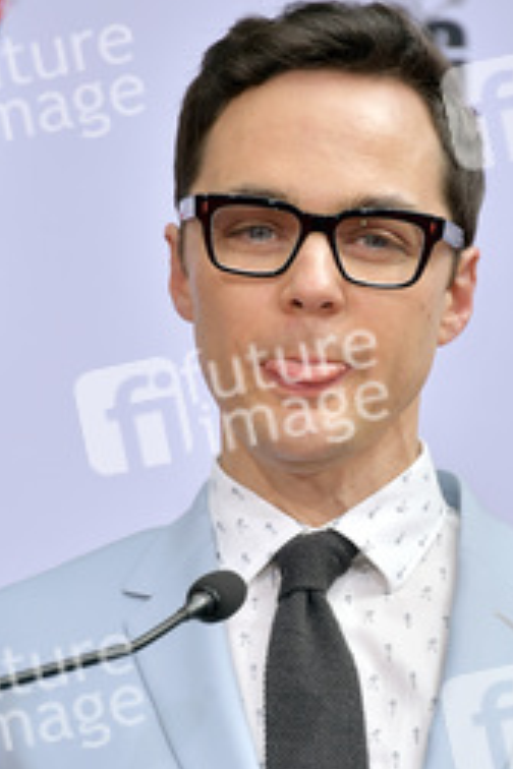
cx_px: 322
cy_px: 555
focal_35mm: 477
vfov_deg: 4.3
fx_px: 10195
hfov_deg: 2.9
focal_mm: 300
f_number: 5.6
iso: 160
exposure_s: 1/250
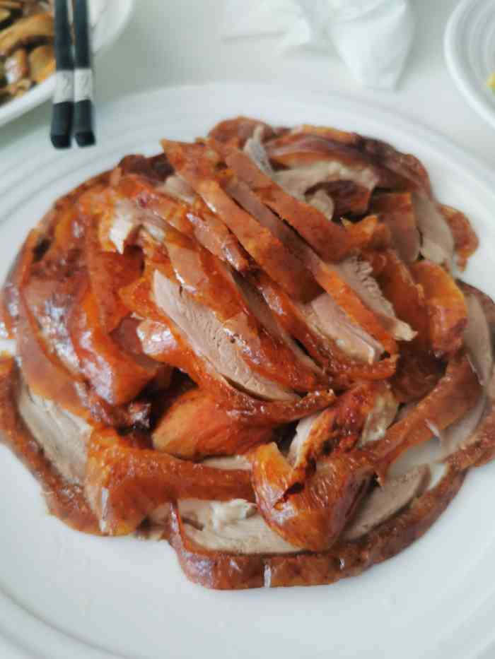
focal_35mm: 27
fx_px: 515
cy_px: 330
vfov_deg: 65.3
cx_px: 248
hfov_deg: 51.4
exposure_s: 1/100
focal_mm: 5.58
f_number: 1.8
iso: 50
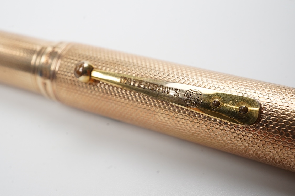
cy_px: 98
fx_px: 369
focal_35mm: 45
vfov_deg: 29.9
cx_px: 148
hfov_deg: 43.6
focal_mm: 30
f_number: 22
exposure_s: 1/100
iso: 640
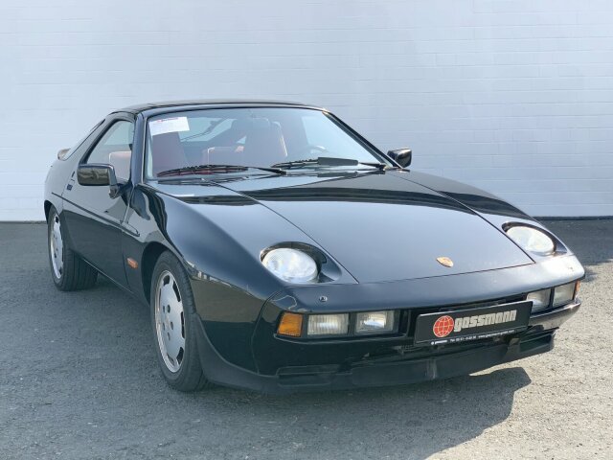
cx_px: 306
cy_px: 230
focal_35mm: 52
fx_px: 921
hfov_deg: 36.8
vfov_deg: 28.0
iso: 16
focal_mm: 6
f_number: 2.4
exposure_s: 1/355
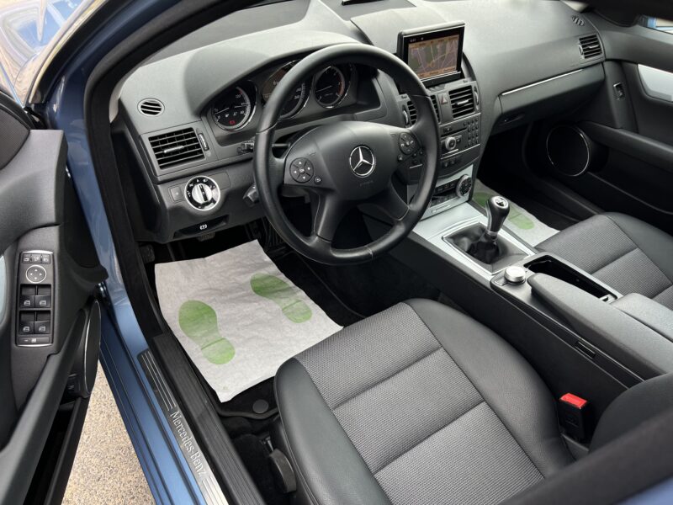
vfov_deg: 53.1
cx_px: 336
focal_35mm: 26
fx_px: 505
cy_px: 252
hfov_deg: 67.3
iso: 32
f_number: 1.5
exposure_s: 1/144
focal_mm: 5.7
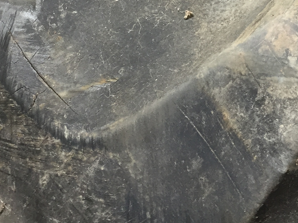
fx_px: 671
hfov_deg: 25.0
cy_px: 16
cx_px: 155
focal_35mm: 78
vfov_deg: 18.5
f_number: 2.2
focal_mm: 4.15
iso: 32
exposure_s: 1/30
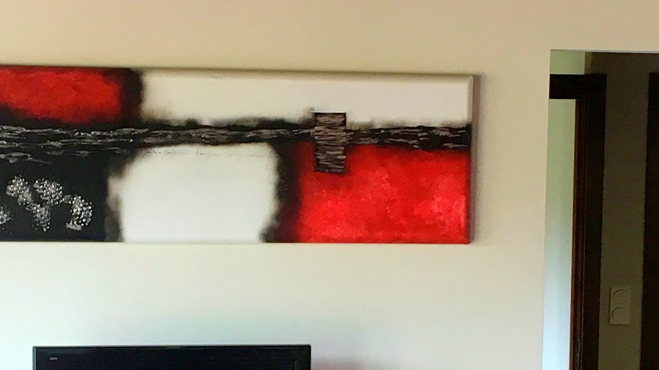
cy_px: 354
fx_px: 1817
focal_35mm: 104
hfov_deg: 20.5
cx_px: 216
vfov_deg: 11.5
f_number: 2.2
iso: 32
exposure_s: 1/33
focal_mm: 4.15
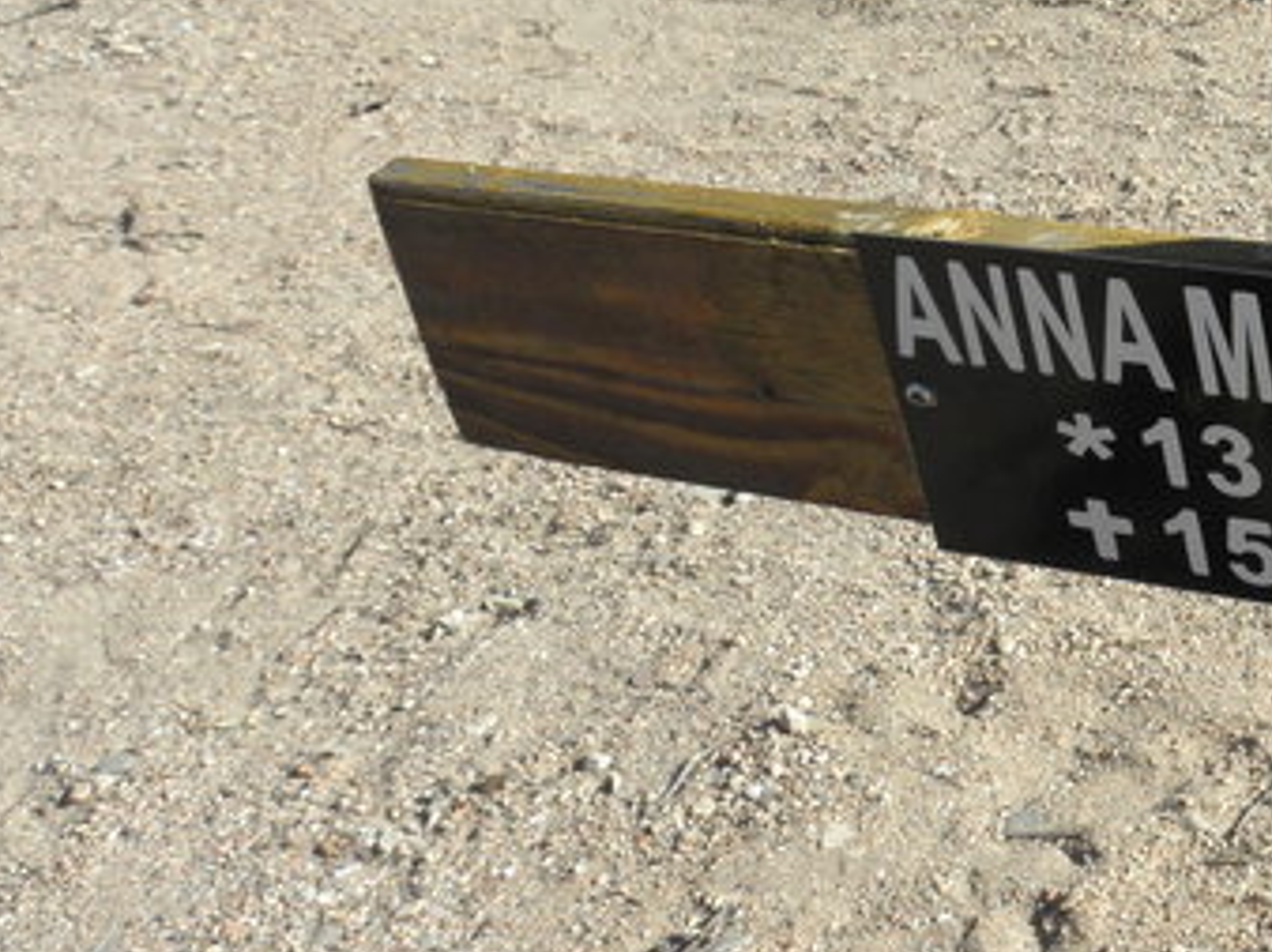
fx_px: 2350
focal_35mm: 64
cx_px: 1479
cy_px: 237
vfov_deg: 22.7
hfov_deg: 27.2
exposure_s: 1/250
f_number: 5.6
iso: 64
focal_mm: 4.83
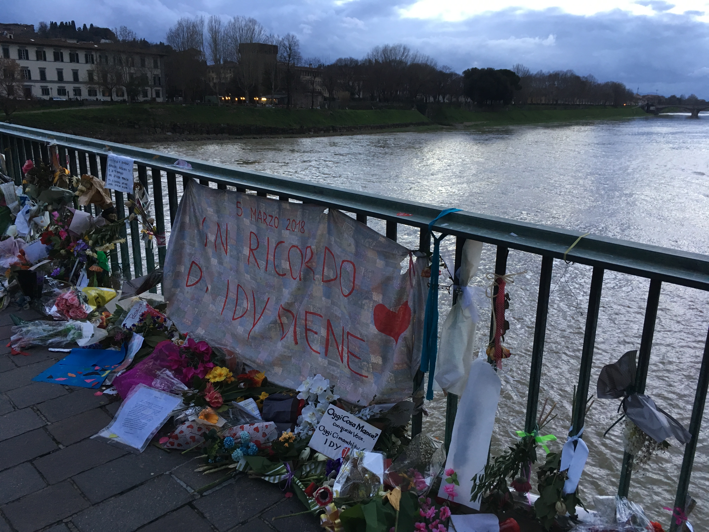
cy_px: 266
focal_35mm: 29
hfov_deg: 61.7
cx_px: 354
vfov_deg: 48.2
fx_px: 594
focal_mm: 4.15
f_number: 2.2
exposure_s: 1/33
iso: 50
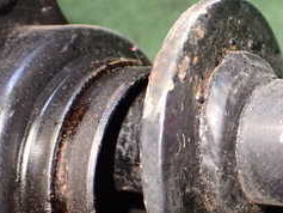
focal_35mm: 76
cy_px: 135
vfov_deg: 19.4
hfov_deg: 24.6
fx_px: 622
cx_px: 277
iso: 800
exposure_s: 1/50
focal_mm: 5.4
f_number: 2.3
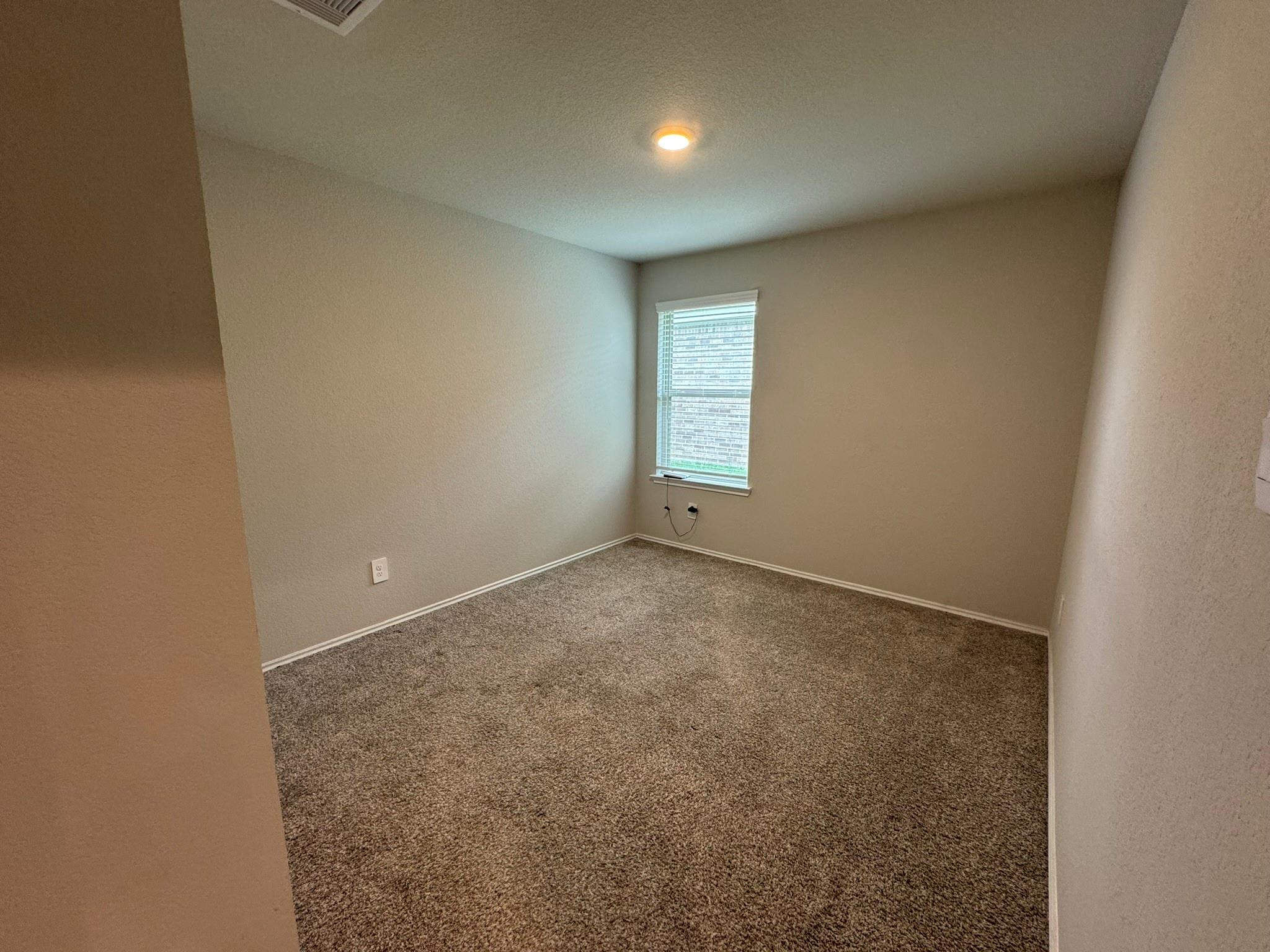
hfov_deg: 102.1
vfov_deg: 85.7
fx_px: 514
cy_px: 476
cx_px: 635
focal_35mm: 14
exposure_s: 1/60
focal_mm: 2.22
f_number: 2.2
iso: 160
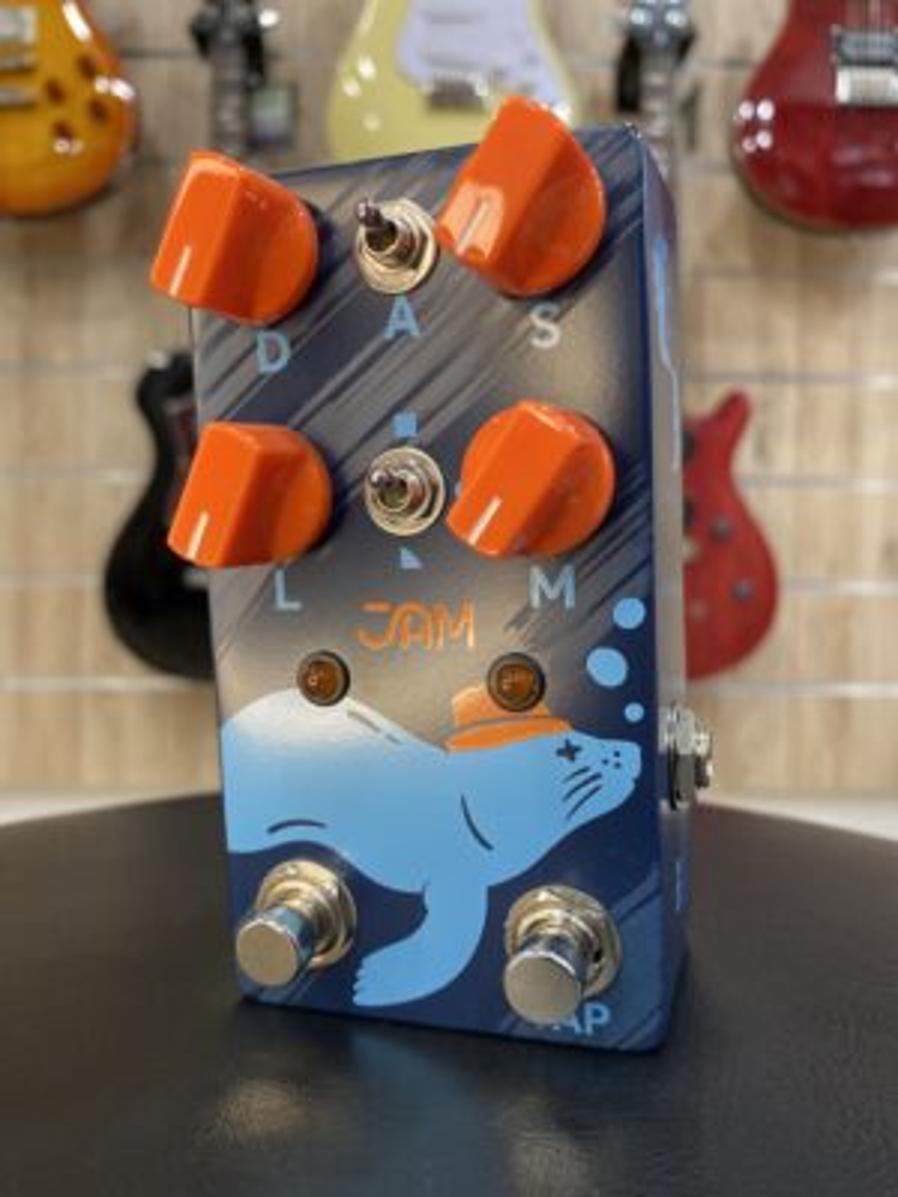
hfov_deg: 53.1
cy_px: 598
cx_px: 449
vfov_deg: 67.3
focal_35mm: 26
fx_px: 899
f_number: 1.8
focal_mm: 4.25
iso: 125
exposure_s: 1/50
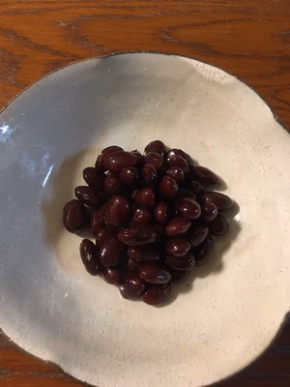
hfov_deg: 48.2
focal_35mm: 29
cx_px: 145
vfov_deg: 61.7
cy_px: 194
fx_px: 324
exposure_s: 1/30
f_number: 2.2
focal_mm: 4.15
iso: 200
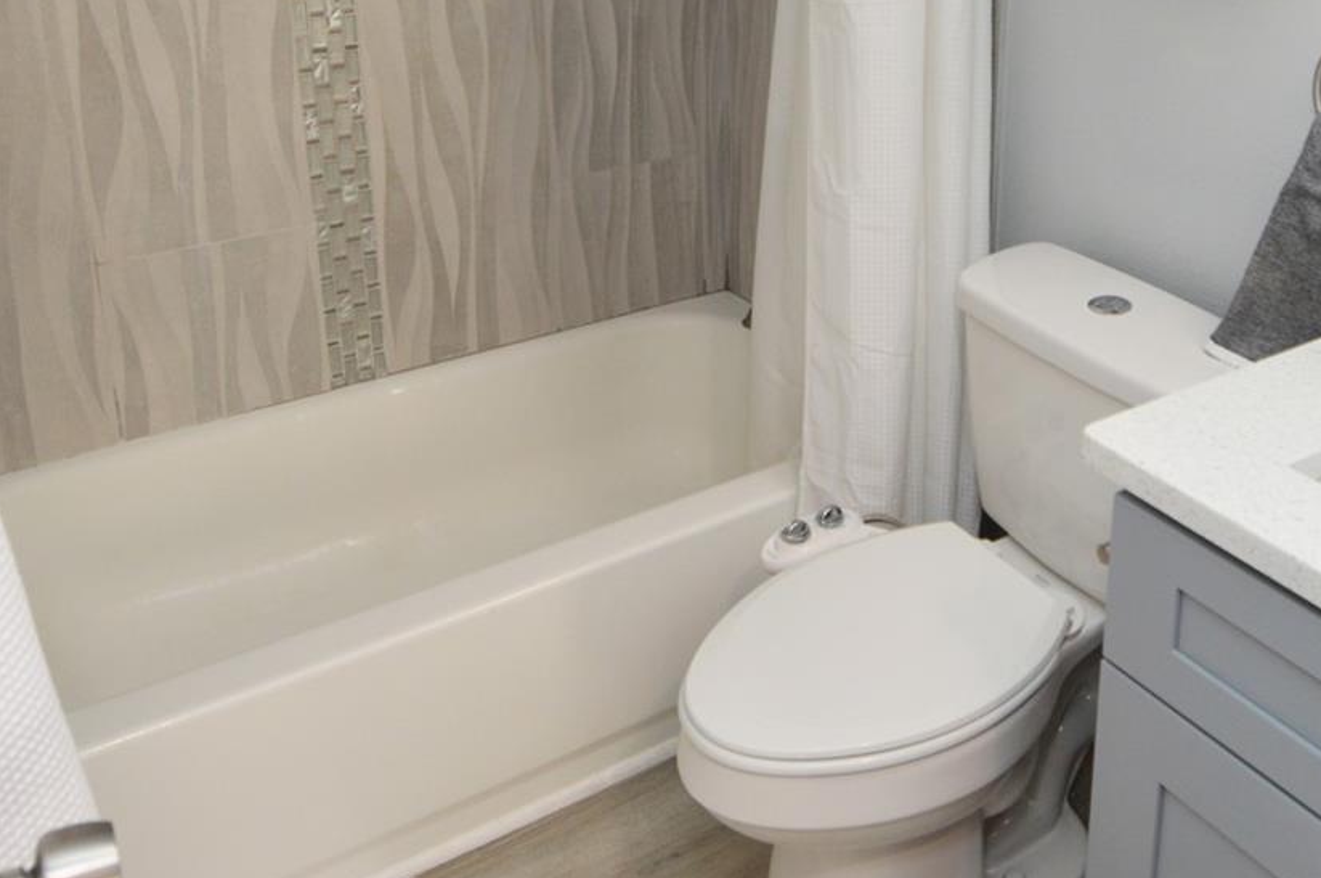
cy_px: 144
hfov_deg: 53.5
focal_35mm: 35
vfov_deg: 36.2
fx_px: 1283
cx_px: 872
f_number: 4
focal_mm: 12
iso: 500
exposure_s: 1/60
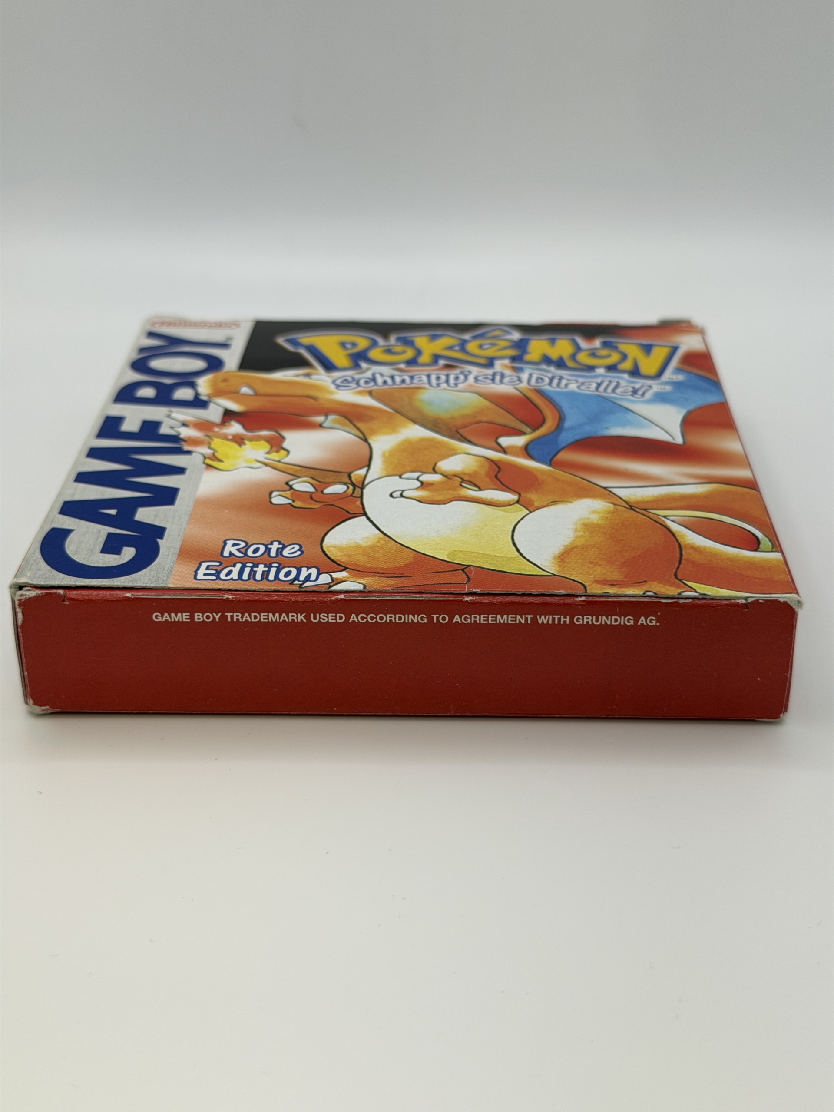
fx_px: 1542
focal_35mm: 48
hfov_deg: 30.3
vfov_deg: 39.7
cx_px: 417
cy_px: 556
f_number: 1.78
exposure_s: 1/422
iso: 64
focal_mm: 6.76
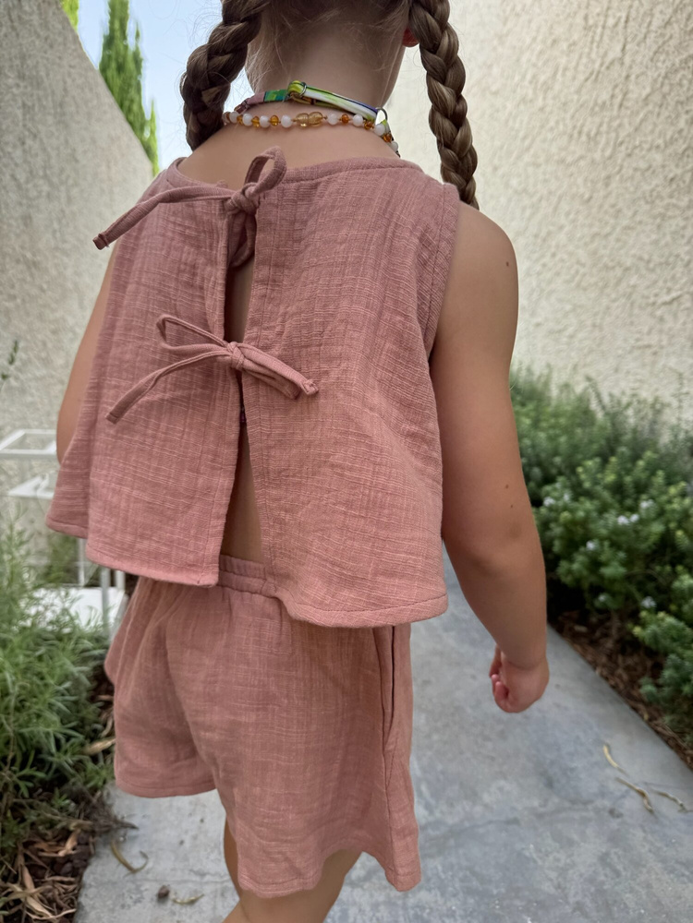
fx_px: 641
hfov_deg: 56.8
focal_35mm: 24
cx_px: 346
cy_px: 462
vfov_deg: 71.6
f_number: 1.78
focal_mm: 6.76
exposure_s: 1/314
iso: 80
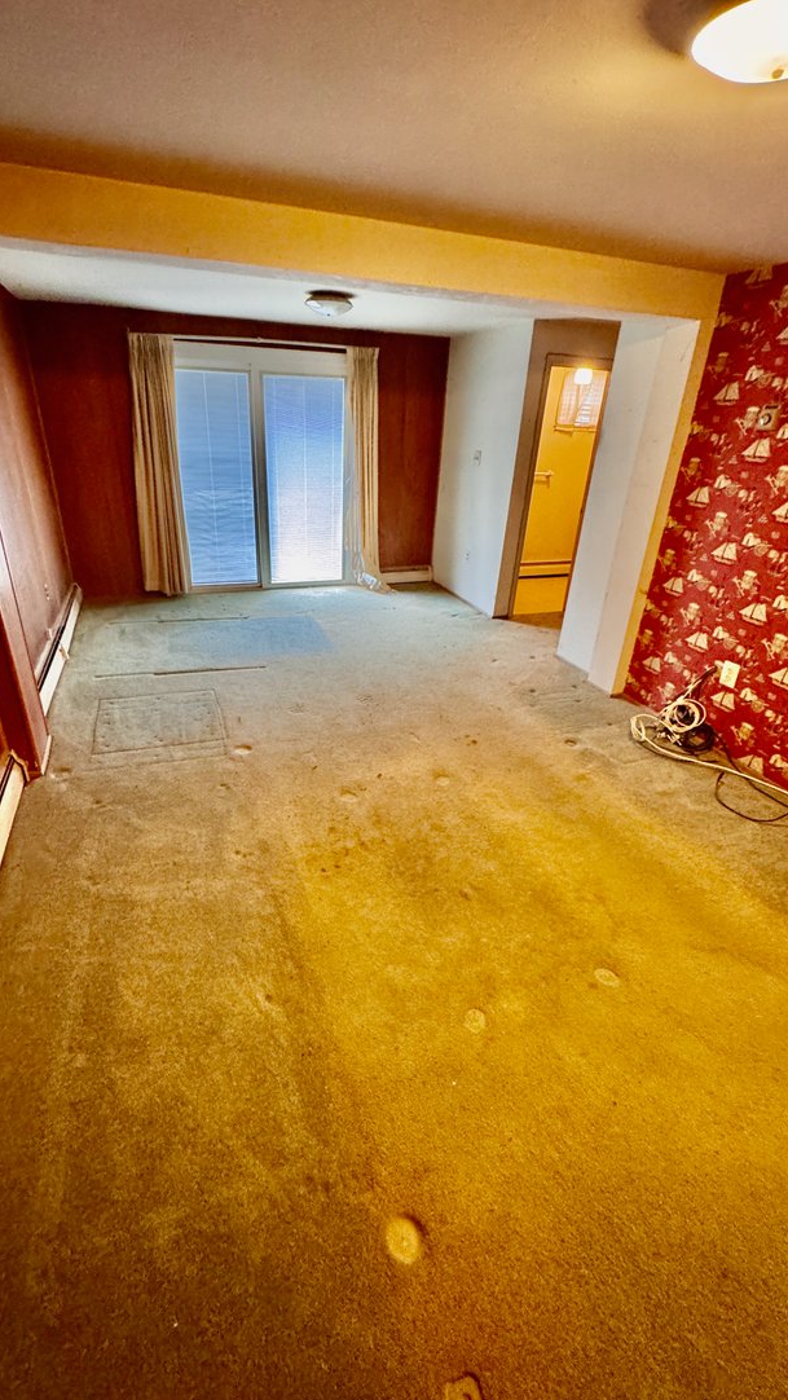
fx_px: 594
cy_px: 714
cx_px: 367
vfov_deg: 99.3
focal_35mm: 16
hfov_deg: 67.0
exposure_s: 1/60
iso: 500
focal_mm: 2.22
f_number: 2.2
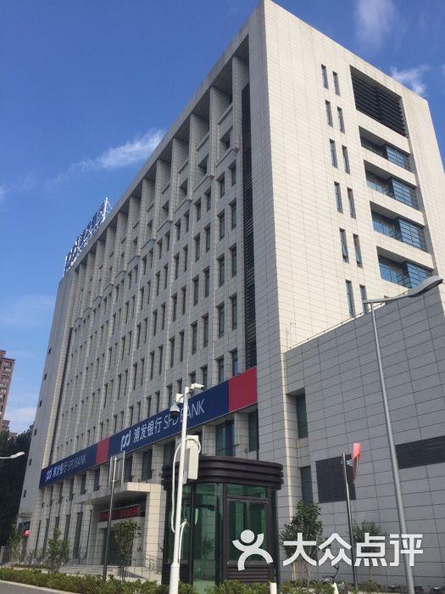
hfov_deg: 48.2
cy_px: 297
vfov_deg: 61.7
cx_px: 222
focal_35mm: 29
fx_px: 497
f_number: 2.2
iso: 32
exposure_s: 1/1647
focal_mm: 4.15
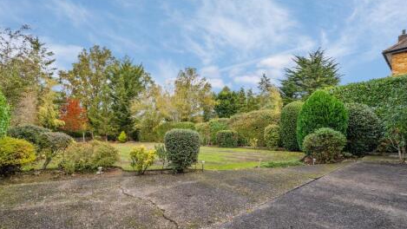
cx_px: 203
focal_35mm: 17
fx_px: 183
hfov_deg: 95.9
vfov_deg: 63.6
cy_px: 131
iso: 320
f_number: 5.6
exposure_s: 1/30
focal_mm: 16
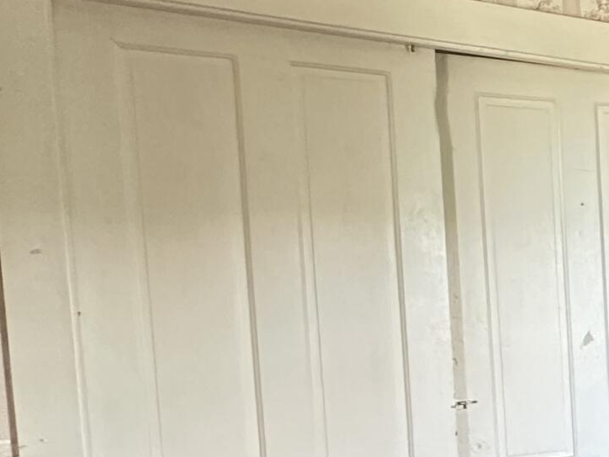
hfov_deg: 22.2
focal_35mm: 58
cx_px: 1062
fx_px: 1020
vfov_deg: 24.9
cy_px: 348
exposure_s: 1/60
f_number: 2.2
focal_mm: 2.22
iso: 500
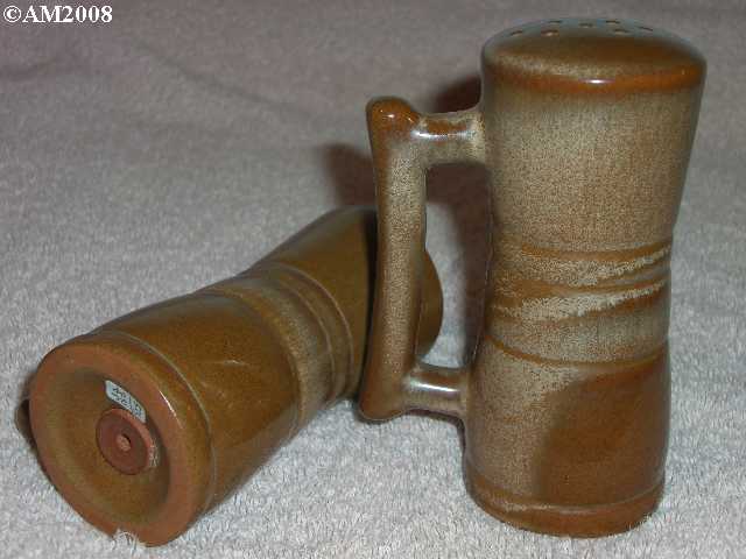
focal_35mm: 66
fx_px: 1422
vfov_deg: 22.3
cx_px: 373
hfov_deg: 29.4
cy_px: 280
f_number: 7.6
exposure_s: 1/30
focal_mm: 13.7
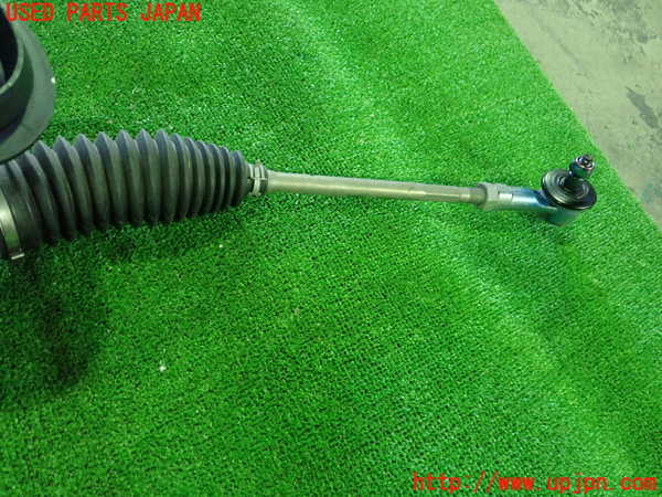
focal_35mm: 30
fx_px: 574
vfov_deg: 46.8
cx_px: 331
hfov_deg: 60.0
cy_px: 248
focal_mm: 5.5
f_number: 2.3
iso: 800
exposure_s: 1/30
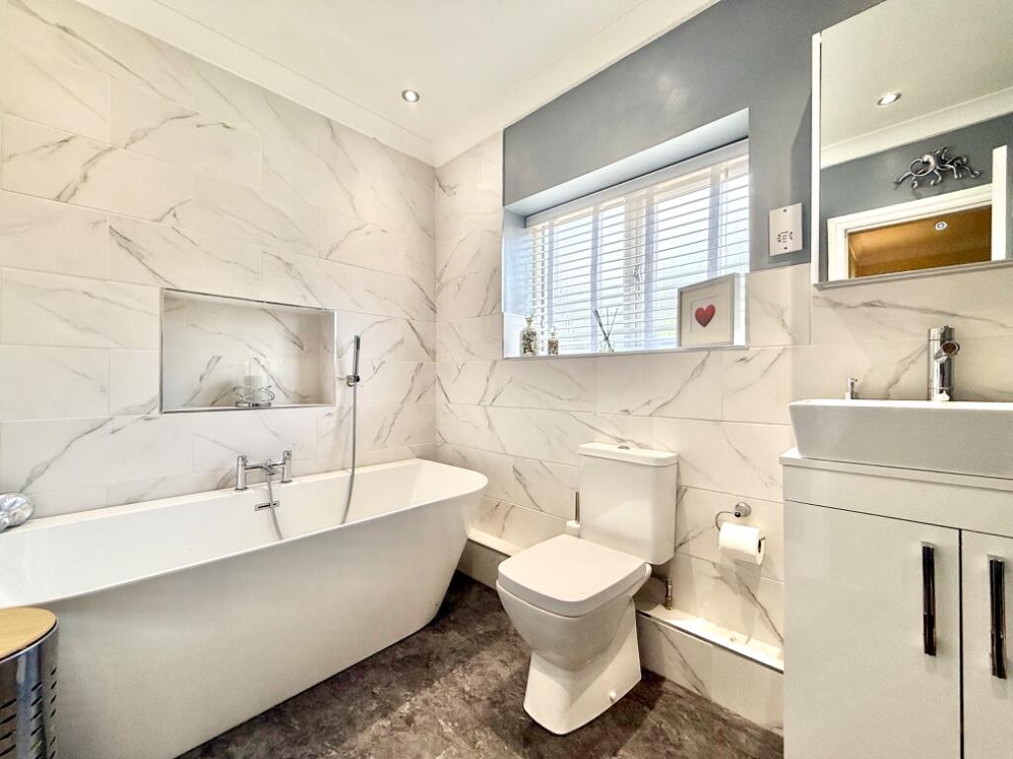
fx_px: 410
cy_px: 380
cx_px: 506
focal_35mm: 14
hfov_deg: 102.1
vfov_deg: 85.7
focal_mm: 2.22
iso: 64
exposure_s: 1/182
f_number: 2.2
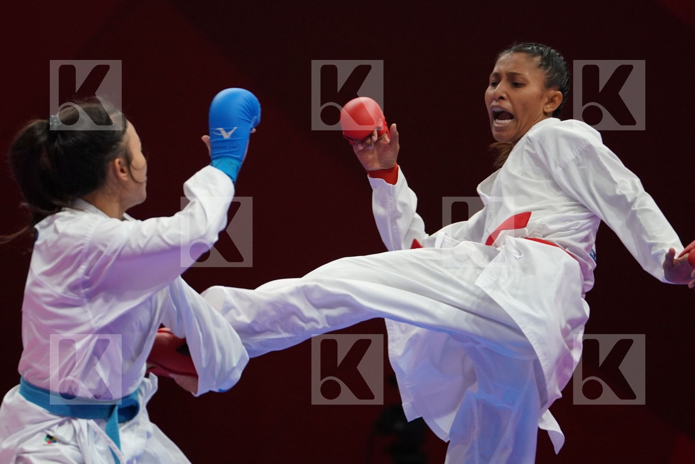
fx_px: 8108
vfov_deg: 3.3
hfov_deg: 4.9
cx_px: 348
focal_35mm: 420
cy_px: 232
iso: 2500
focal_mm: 280
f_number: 4
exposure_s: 1/1000
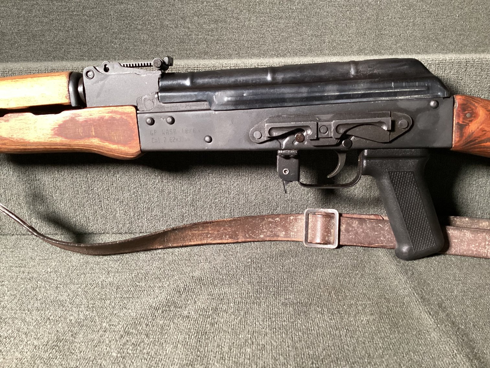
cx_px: 245
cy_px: 184
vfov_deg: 45.4
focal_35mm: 31
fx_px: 439
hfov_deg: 58.3
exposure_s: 1/33
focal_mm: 3.3
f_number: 2.4
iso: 250
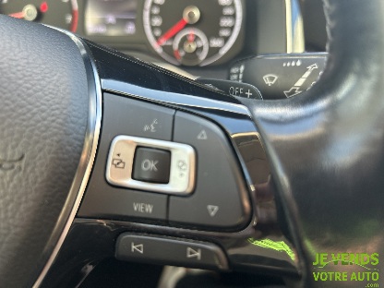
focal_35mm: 26
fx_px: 288
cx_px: 192
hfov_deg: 67.3
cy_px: 144
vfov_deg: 53.1
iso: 80
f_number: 1.5
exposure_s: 1/121
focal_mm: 5.7
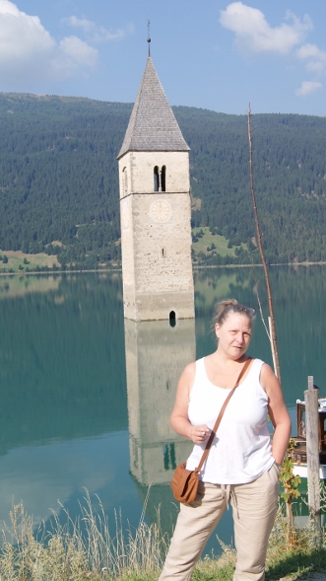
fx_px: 723
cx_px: 179
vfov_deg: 43.7
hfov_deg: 25.4
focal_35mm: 47
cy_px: 311
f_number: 5.6
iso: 100
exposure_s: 1/640
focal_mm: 22
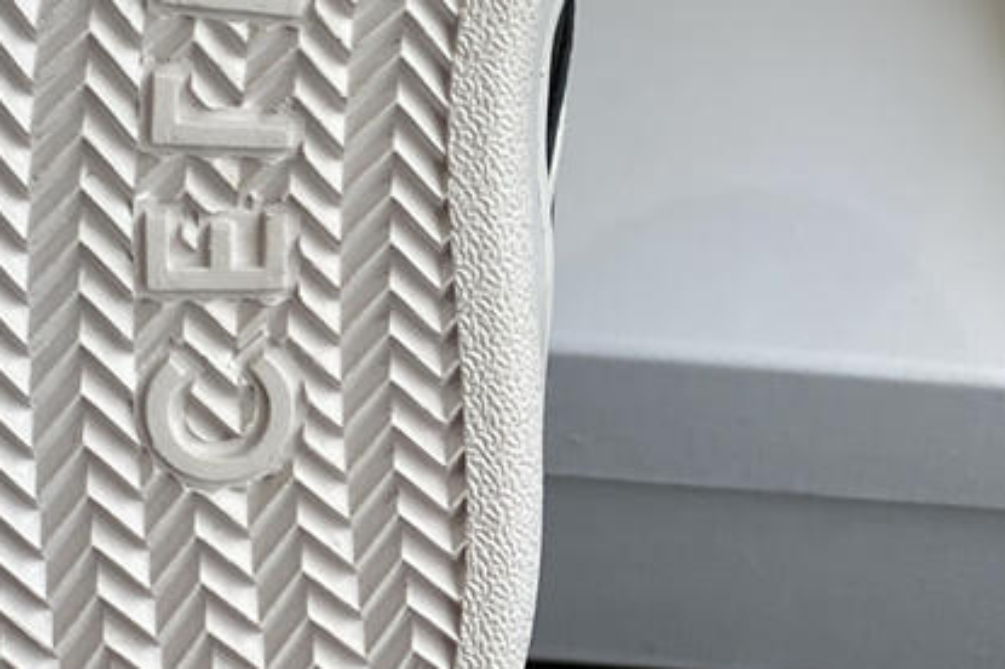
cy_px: -366
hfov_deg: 18.1
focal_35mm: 113
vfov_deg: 11.5
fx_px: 3152
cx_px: 647
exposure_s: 1/448
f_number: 2
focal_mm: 6
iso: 20
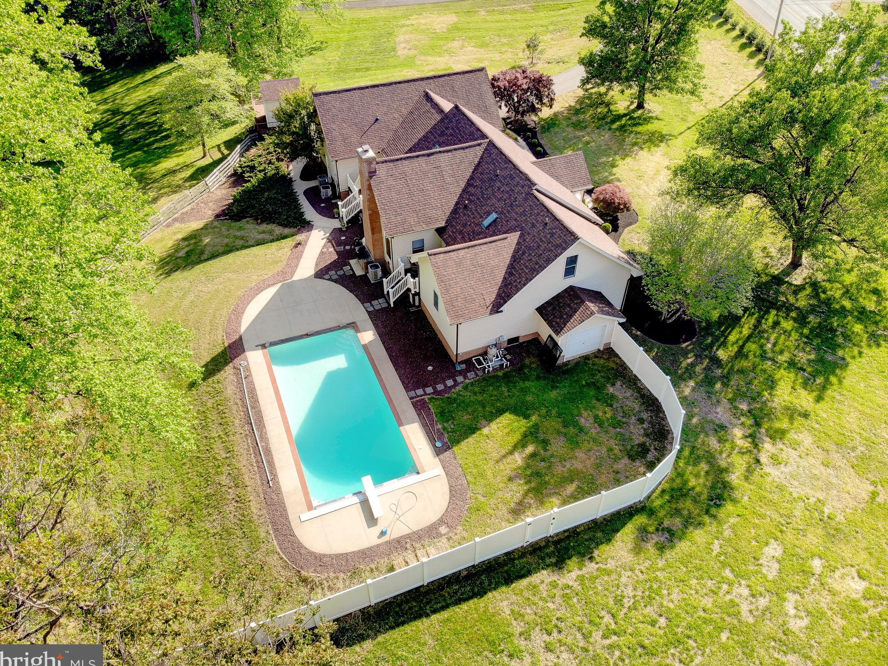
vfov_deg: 54.9
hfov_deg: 69.4
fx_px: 641
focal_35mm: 25
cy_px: 335
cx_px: 453
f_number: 2.8
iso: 100
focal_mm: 4.5
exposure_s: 1/300
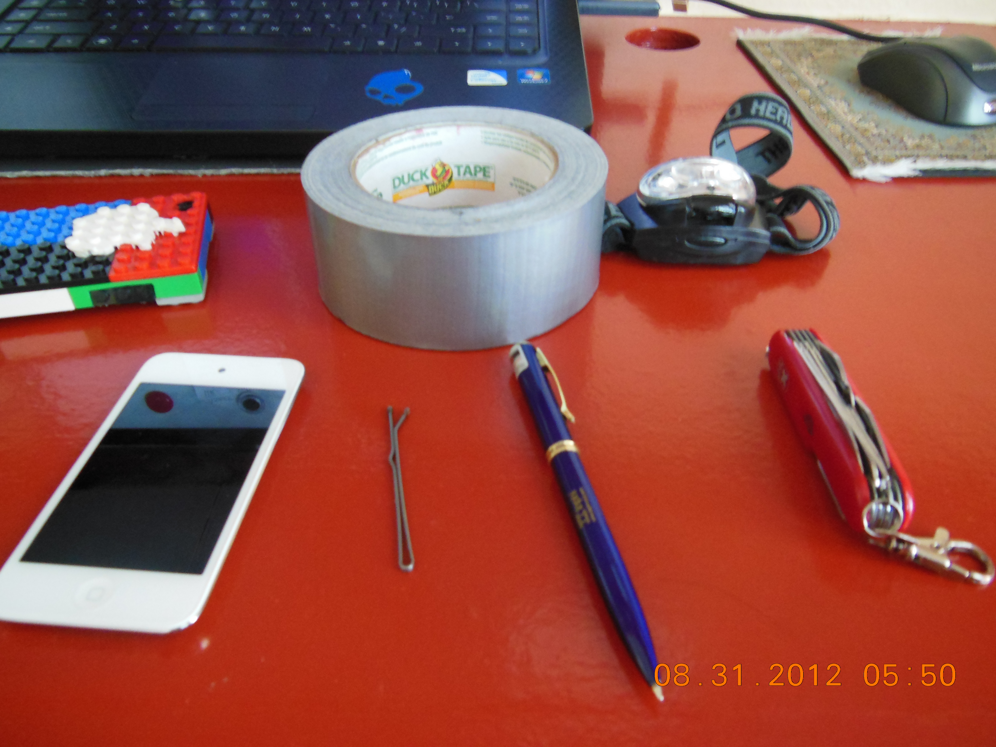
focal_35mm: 29
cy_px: 374
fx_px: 834
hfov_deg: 61.7
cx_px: 498
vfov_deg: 48.2
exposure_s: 1/5
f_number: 3.7
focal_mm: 5.2
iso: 800
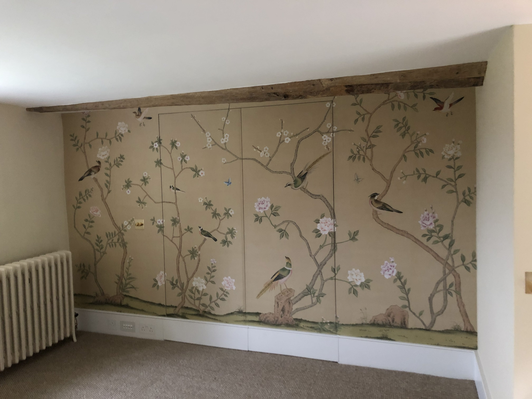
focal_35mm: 28
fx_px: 430
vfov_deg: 49.7
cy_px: 200
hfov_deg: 63.4
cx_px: 266
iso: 100
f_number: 1.8
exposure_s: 1/4
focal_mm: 3.99
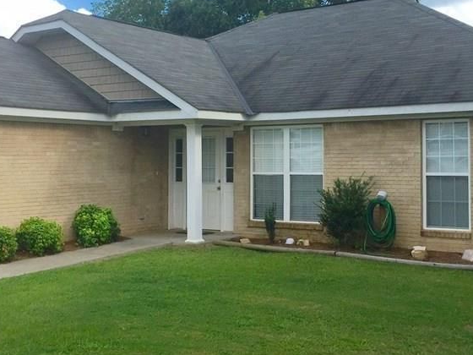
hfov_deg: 36.2
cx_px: 219
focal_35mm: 53
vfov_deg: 27.5
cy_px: 149
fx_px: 724
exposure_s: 1/1236
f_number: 2.2
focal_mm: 4.15
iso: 32
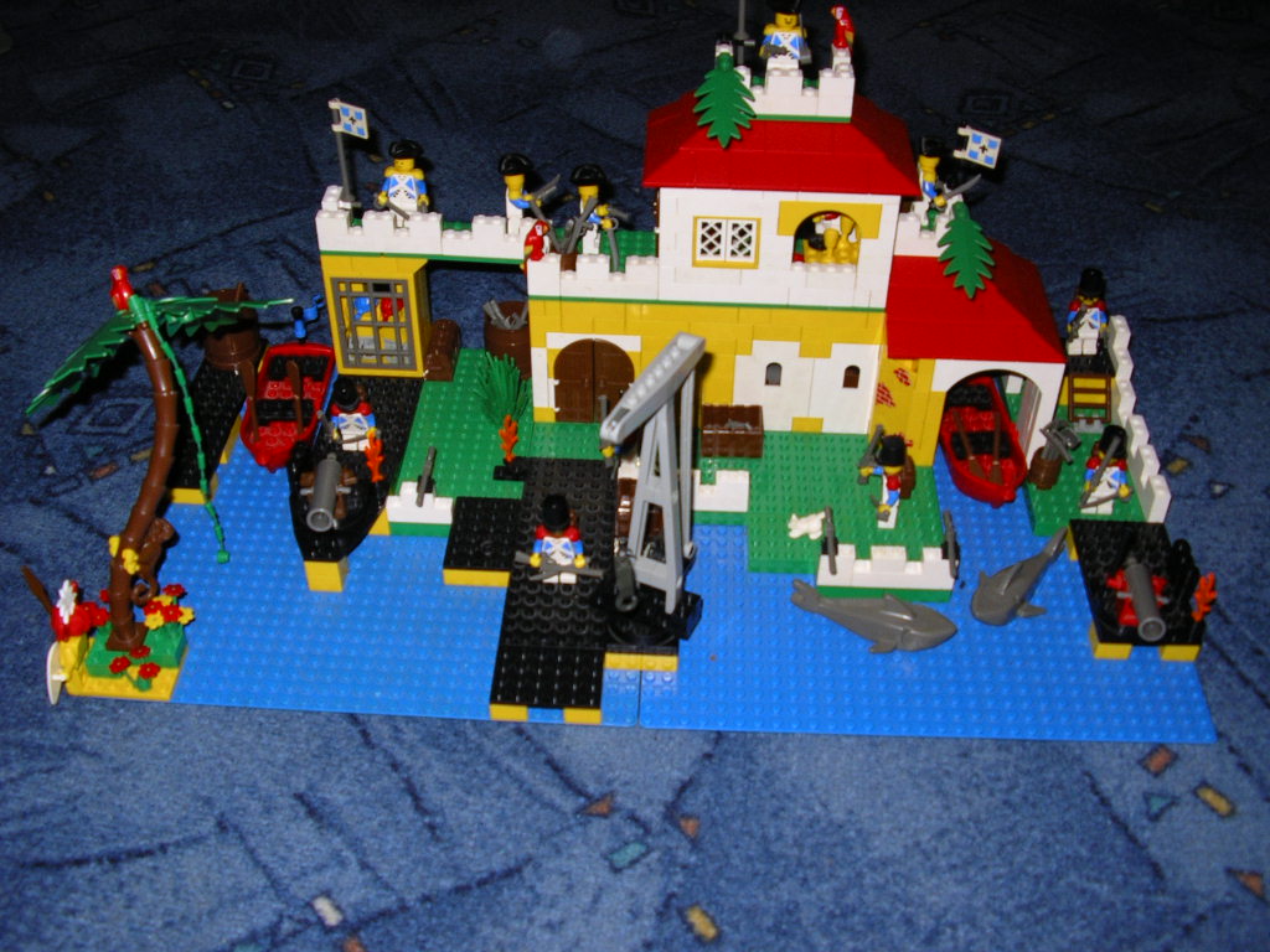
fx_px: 1394
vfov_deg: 37.7
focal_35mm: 38
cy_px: 476
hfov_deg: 49.0
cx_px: 635
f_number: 2.9
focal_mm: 5.8
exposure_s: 1/60
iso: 50
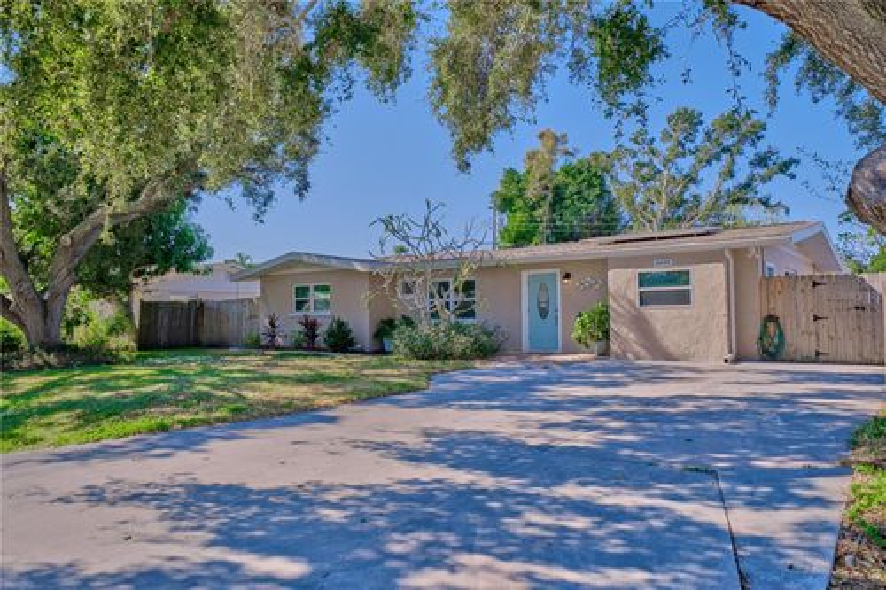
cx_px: 443
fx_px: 590
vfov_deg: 53.1
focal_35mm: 24
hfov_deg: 73.8
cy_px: 295
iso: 640
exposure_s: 1/2000
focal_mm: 16
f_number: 4
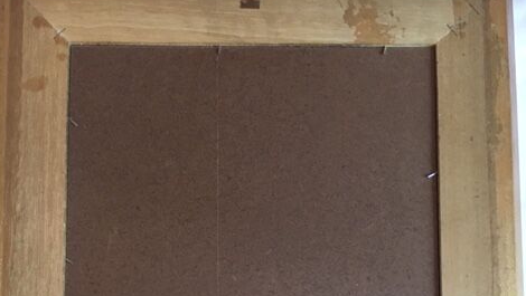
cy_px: 345
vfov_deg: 25.3
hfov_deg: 47.3
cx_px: 260
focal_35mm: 43
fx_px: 600
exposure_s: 1/33
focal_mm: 4.15
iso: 200
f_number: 2.2
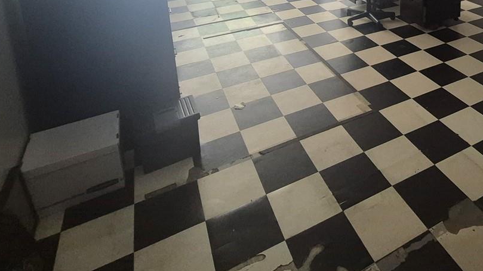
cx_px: 364
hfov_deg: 63.8
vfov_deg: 34.8
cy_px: -37
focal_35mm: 28
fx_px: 359
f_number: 2.2
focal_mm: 1.74
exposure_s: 1/60
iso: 400
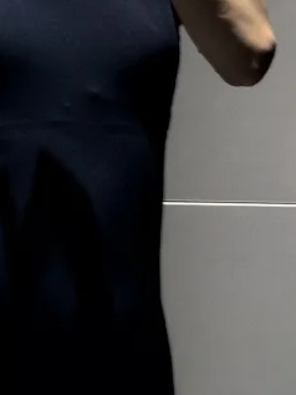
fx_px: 2484
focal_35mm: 218
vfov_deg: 8.9
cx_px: 67
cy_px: -167
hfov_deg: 6.8
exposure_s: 1/50
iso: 200
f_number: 1.78
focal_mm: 6.76
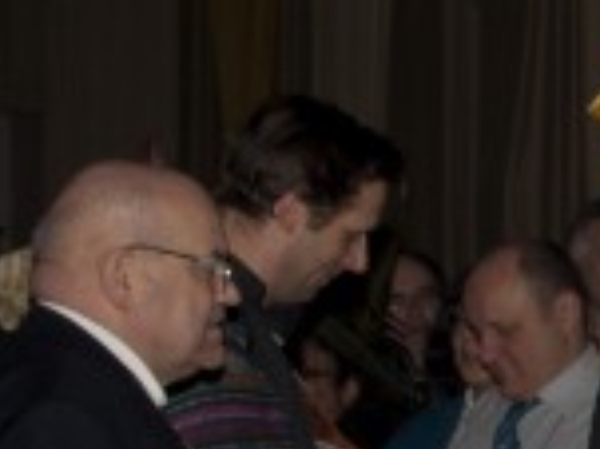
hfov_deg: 8.6
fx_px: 3672
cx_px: 1419
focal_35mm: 212
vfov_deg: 7.0
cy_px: 524
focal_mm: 20
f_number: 4.1
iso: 100
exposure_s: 1/40
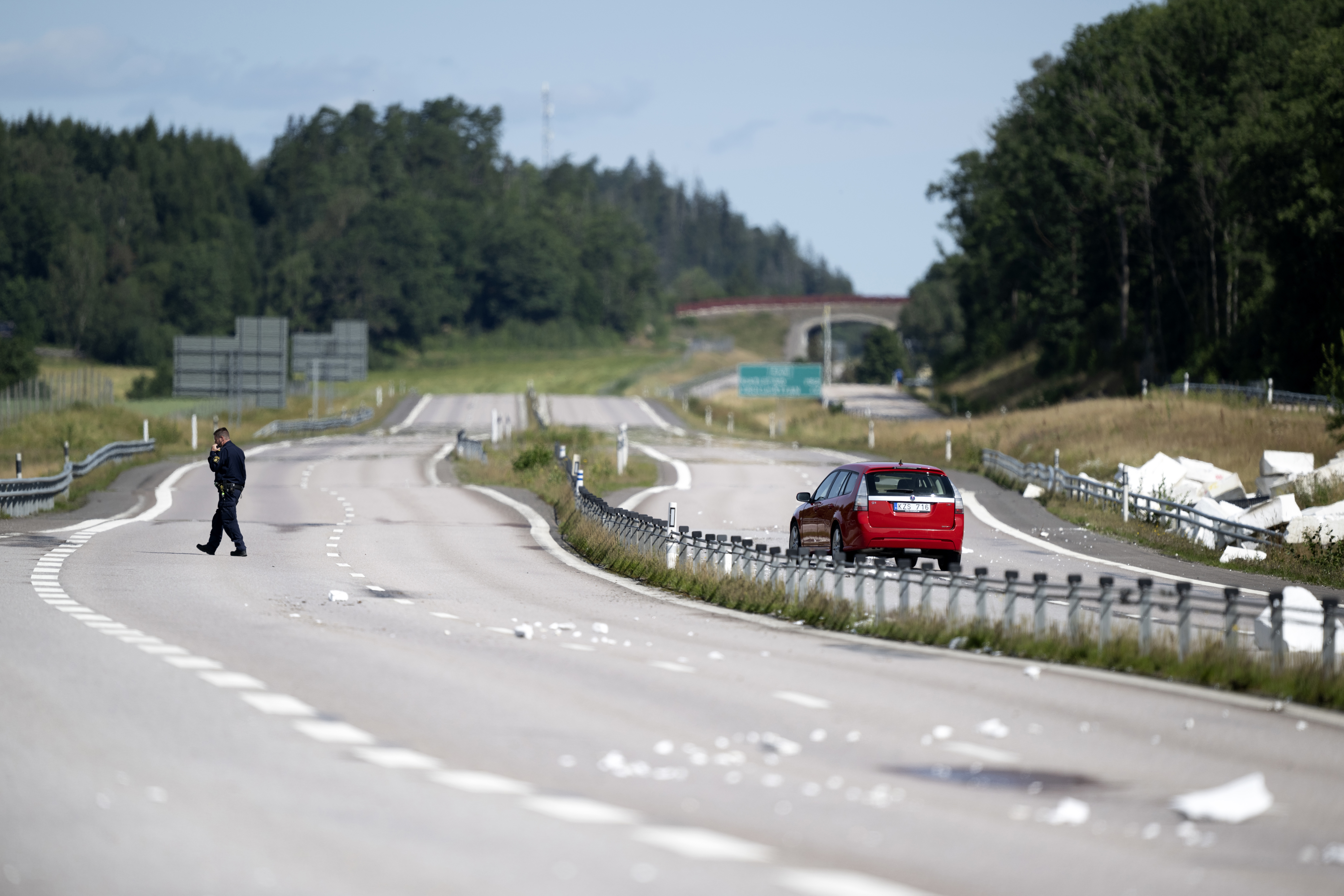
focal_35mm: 400
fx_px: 14932
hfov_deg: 5.2
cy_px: 448
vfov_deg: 3.4
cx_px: 672
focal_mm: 400
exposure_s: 1/4000
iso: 180
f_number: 2.8
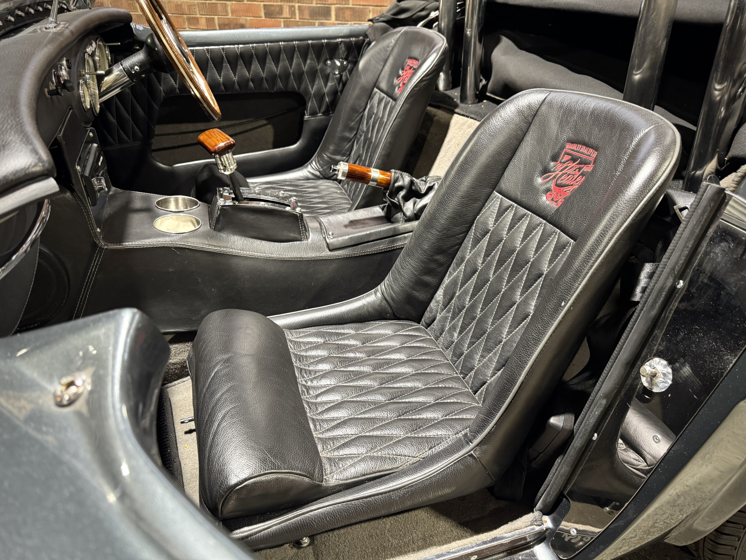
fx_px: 517
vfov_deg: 56.8
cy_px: 280
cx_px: 373
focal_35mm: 24
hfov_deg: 71.6
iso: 640
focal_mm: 6.76
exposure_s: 1/33
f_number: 1.78
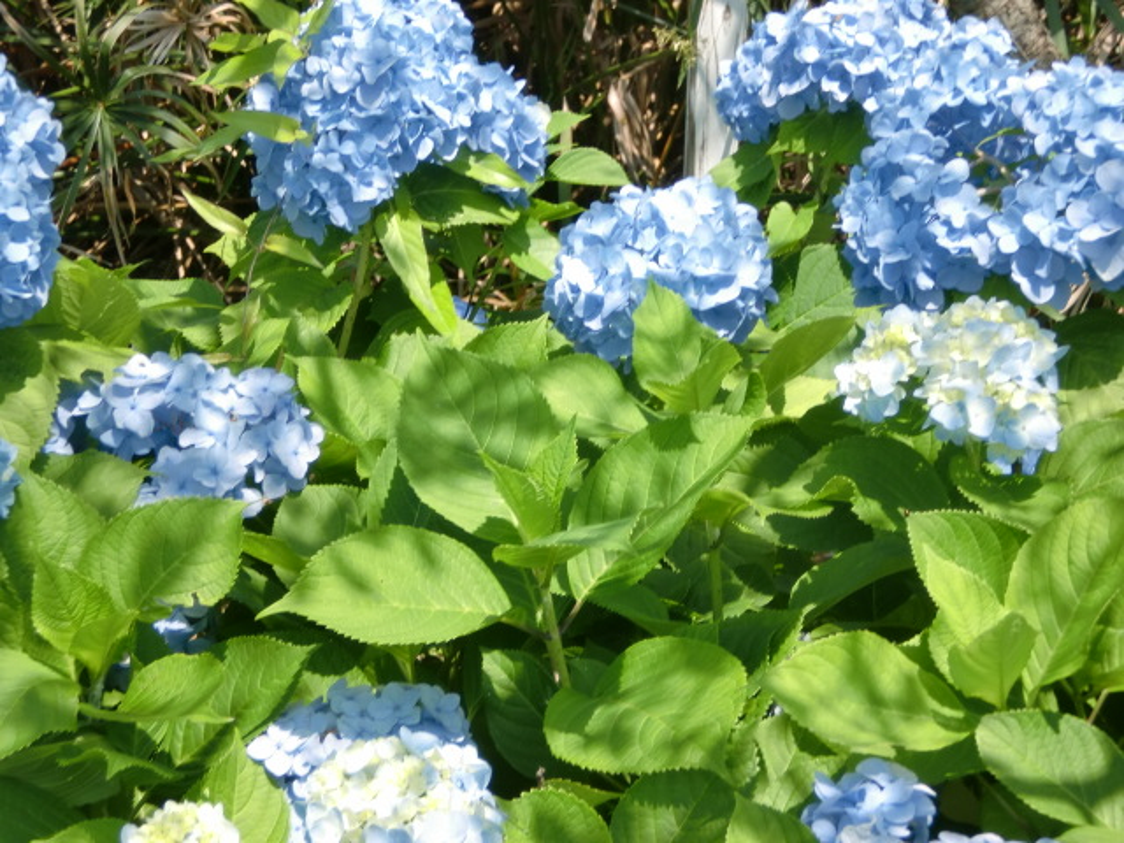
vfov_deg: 14.0
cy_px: 422
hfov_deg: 18.5
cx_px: 562
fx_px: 3442
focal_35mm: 106
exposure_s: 1/160
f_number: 5.9
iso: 64
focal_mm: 18.9
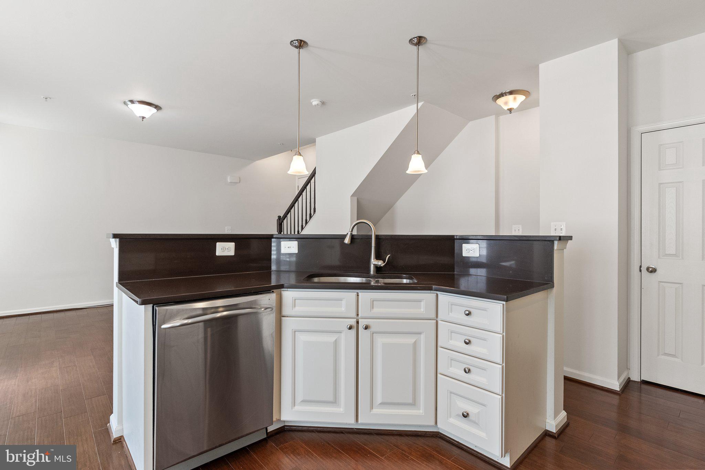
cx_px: 352
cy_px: 235
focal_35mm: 17
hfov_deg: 93.3
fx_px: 333
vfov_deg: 70.5
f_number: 8
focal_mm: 17
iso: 800
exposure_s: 1/13
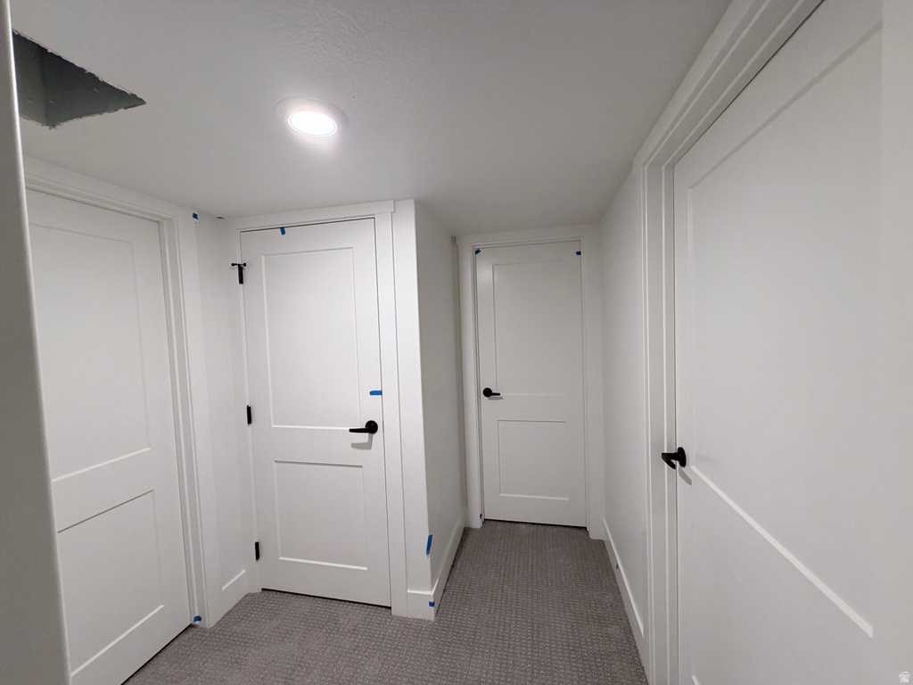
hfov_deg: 102.1
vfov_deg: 85.7
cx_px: 456
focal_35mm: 14
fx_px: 369
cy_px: 342
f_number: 2.2
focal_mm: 2.22
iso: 320
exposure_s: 1/120
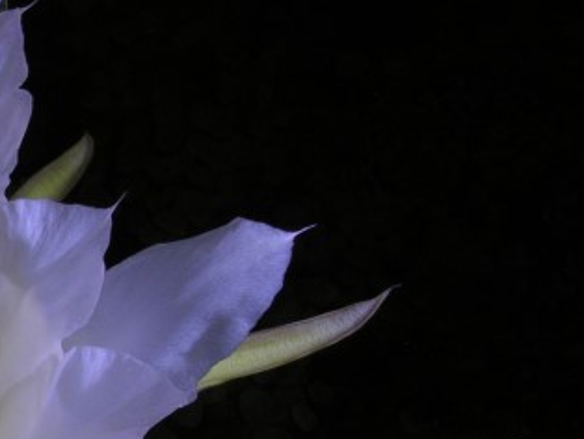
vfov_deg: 12.8
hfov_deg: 16.0
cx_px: -266
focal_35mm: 114
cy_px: 461
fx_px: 1925
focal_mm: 8.9
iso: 100
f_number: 8
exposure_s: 1.63
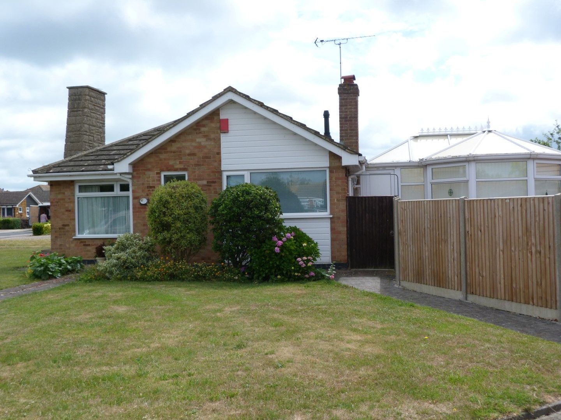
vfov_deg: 36.8
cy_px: 210
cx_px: 280
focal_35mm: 39
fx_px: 632
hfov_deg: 47.9
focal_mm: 7
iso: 80
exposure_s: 1/800
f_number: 3.1
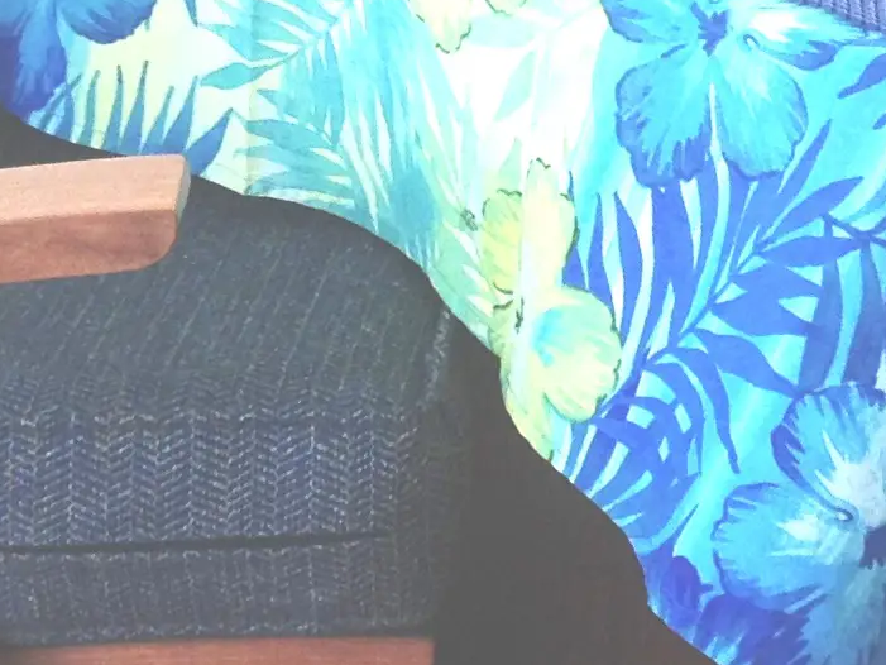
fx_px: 4173
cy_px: -239
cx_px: 839
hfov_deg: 12.0
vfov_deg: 8.9
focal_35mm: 163
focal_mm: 4.28
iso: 50
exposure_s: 1/186
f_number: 2.4
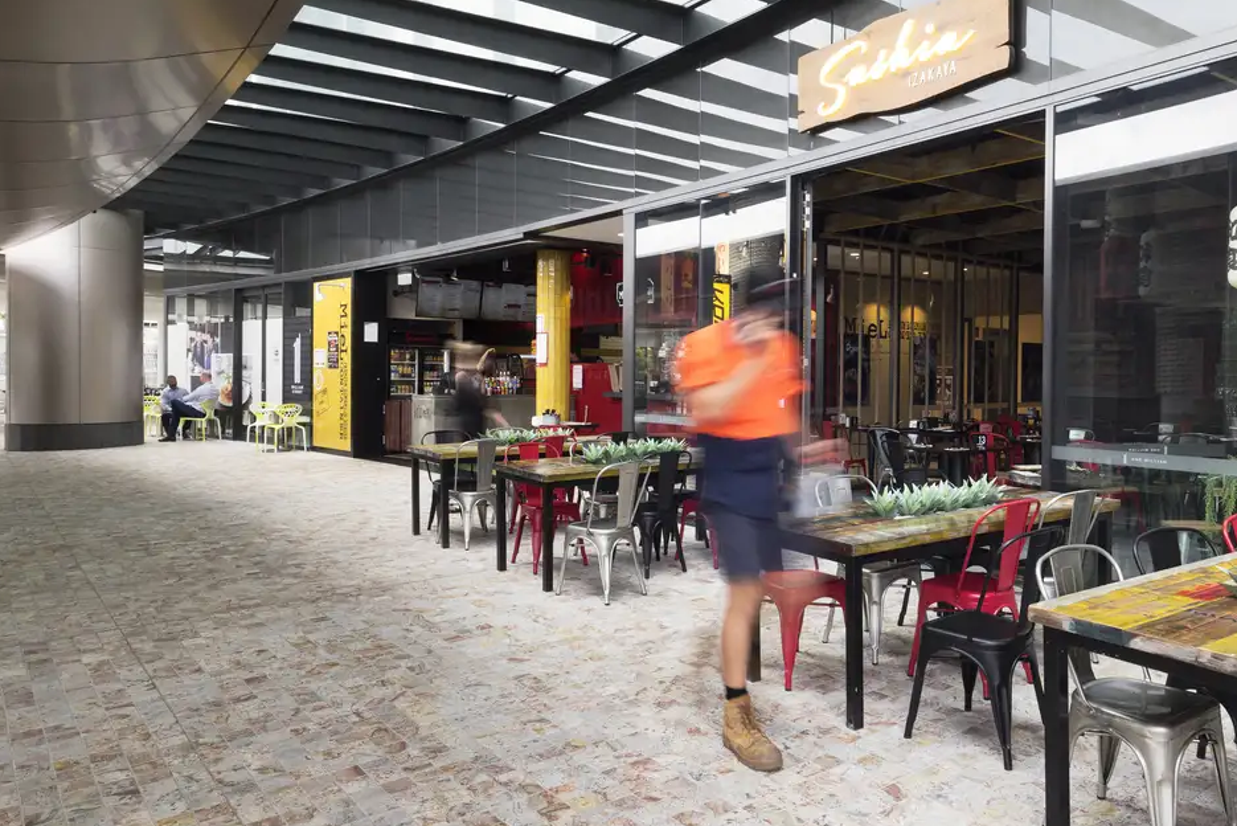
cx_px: 740
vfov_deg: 49.5
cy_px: 382
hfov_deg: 68.7
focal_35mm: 26
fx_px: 894
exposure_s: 1/3
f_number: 6.3
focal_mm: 19
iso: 640
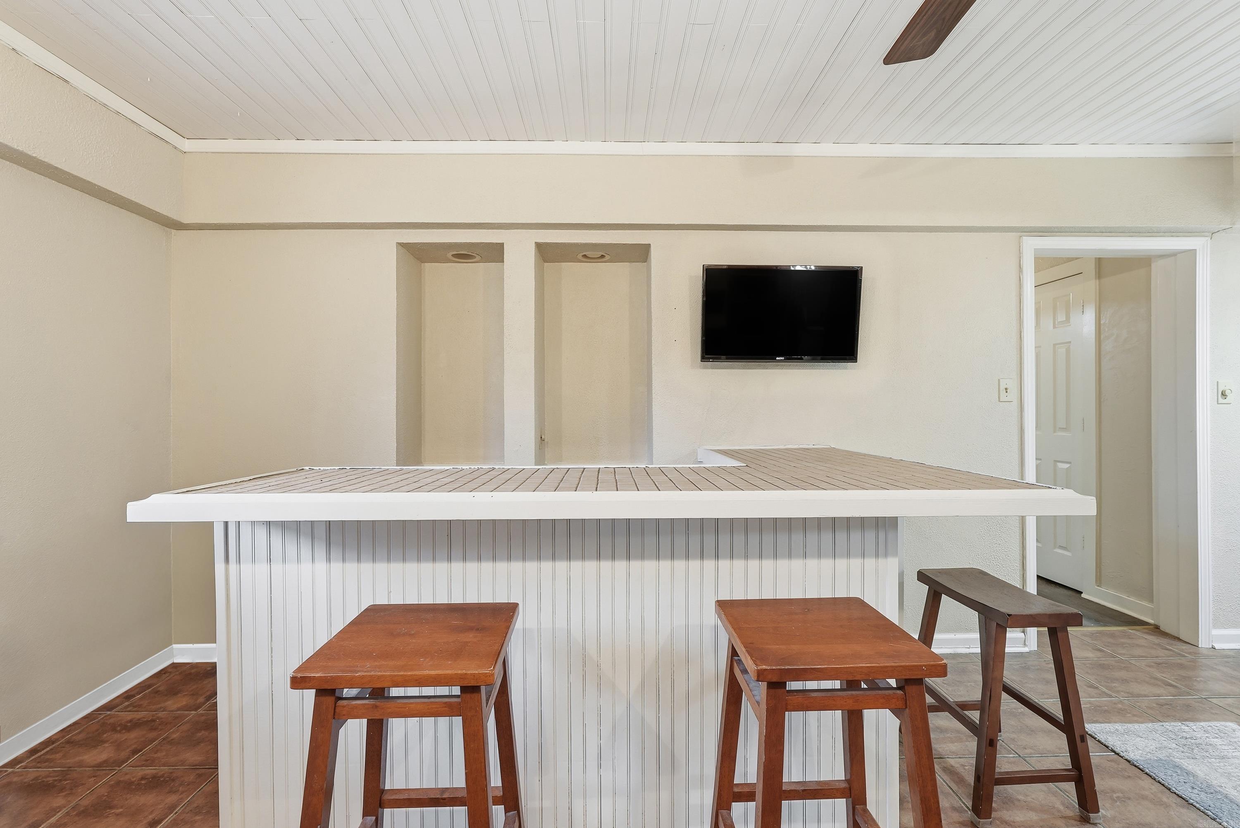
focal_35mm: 16
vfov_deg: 73.8
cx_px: 620
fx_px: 551
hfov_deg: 96.7
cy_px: 414
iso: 250
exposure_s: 1/6
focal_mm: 16
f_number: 9
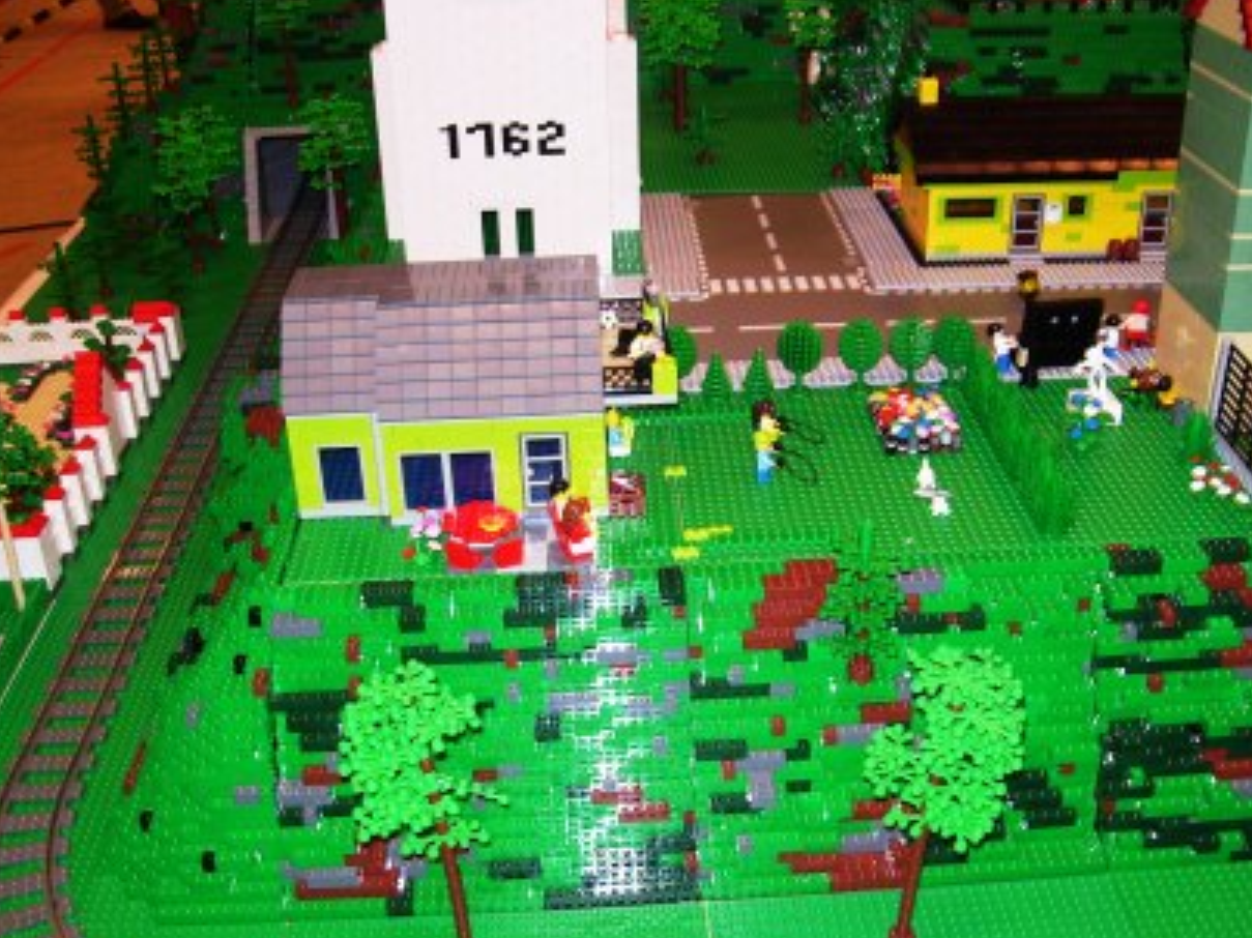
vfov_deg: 35.9
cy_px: 512
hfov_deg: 46.8
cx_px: 634
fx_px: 1446
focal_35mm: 40
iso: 80
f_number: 2.7
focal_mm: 6
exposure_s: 1/60
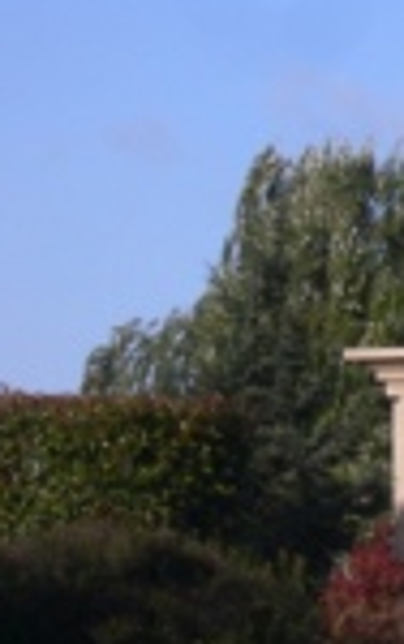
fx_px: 5855
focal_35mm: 333
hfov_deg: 3.9
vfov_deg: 6.3
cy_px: 86
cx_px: 825
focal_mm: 17.4
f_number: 10
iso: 80
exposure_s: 1/160
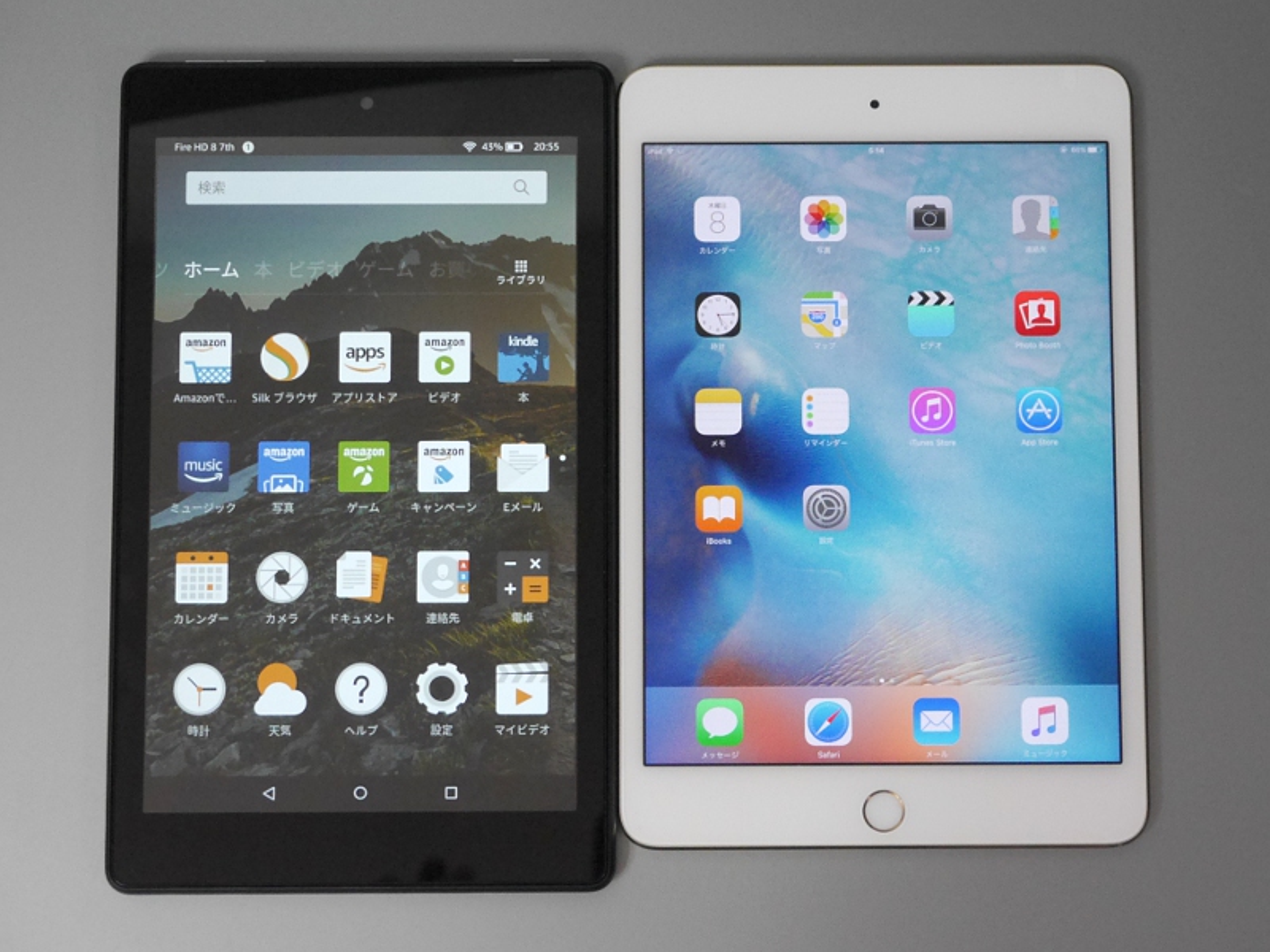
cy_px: 476
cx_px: 635
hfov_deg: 29.4
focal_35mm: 66
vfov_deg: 22.3
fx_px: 2421
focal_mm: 33
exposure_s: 1/60
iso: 1600
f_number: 5.6
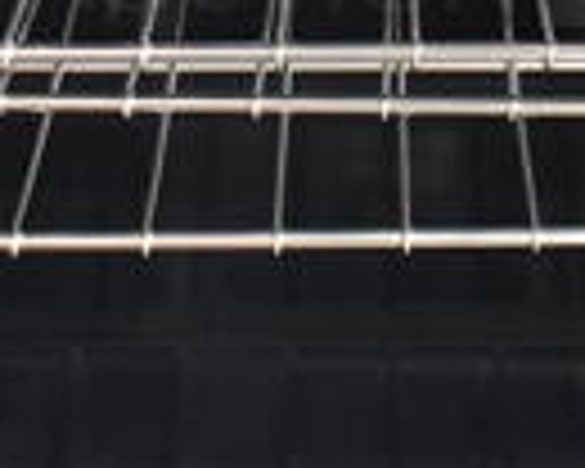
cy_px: -212
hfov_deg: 16.0
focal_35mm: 119
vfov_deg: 12.4
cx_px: 490
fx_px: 2060
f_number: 3.5
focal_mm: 18
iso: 1600
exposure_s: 1/125
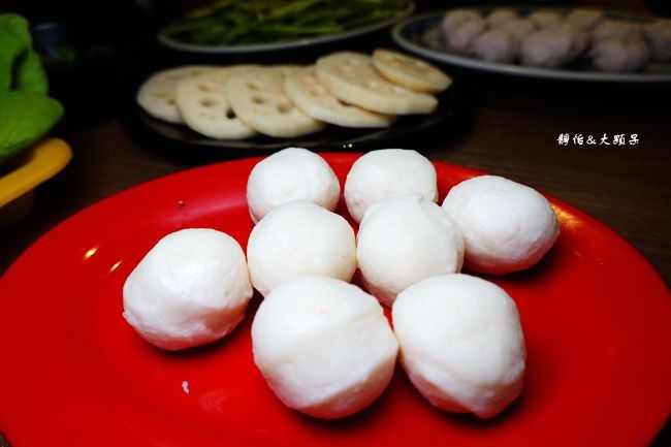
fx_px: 447
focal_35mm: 24
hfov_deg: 73.8
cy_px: 224
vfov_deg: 53.1
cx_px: 336
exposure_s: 1/125
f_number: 2.8
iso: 125
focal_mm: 9
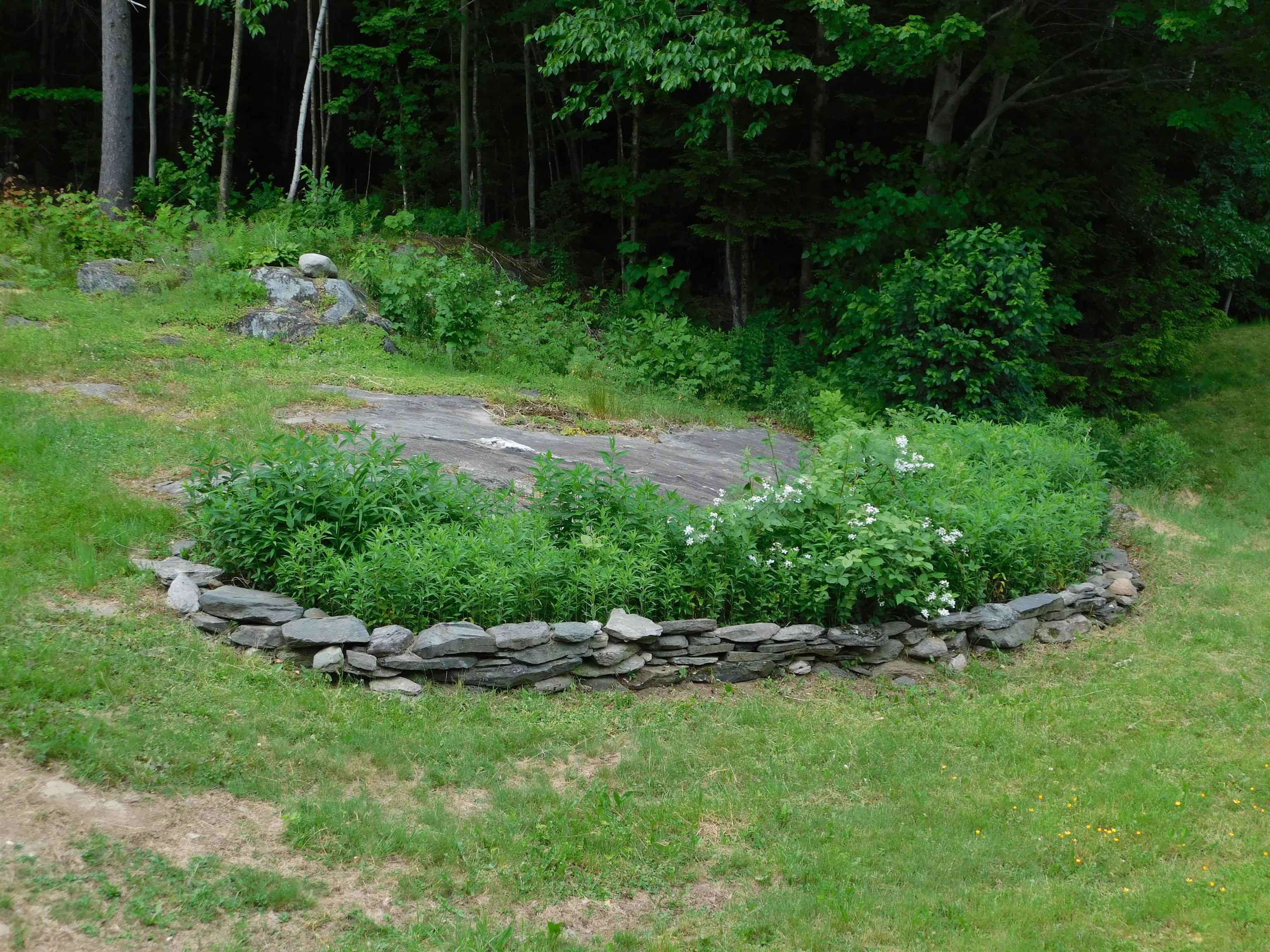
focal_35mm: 45
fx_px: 1651
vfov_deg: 32.2
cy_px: 476
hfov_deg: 42.1
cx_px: 635
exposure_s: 1/125
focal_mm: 8
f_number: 3.7
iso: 125
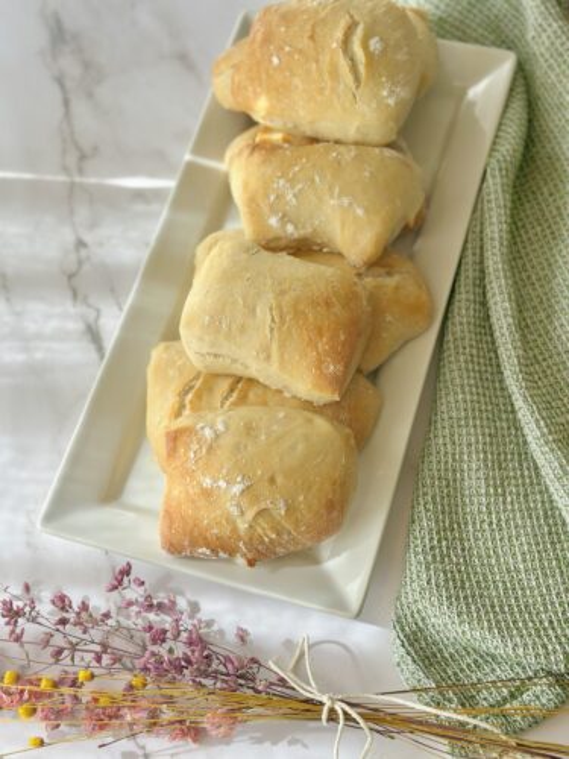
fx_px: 1052
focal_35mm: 48
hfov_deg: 30.3
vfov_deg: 39.7
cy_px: 380
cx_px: 284
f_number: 1.78
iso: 80
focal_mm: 6.86
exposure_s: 1/864
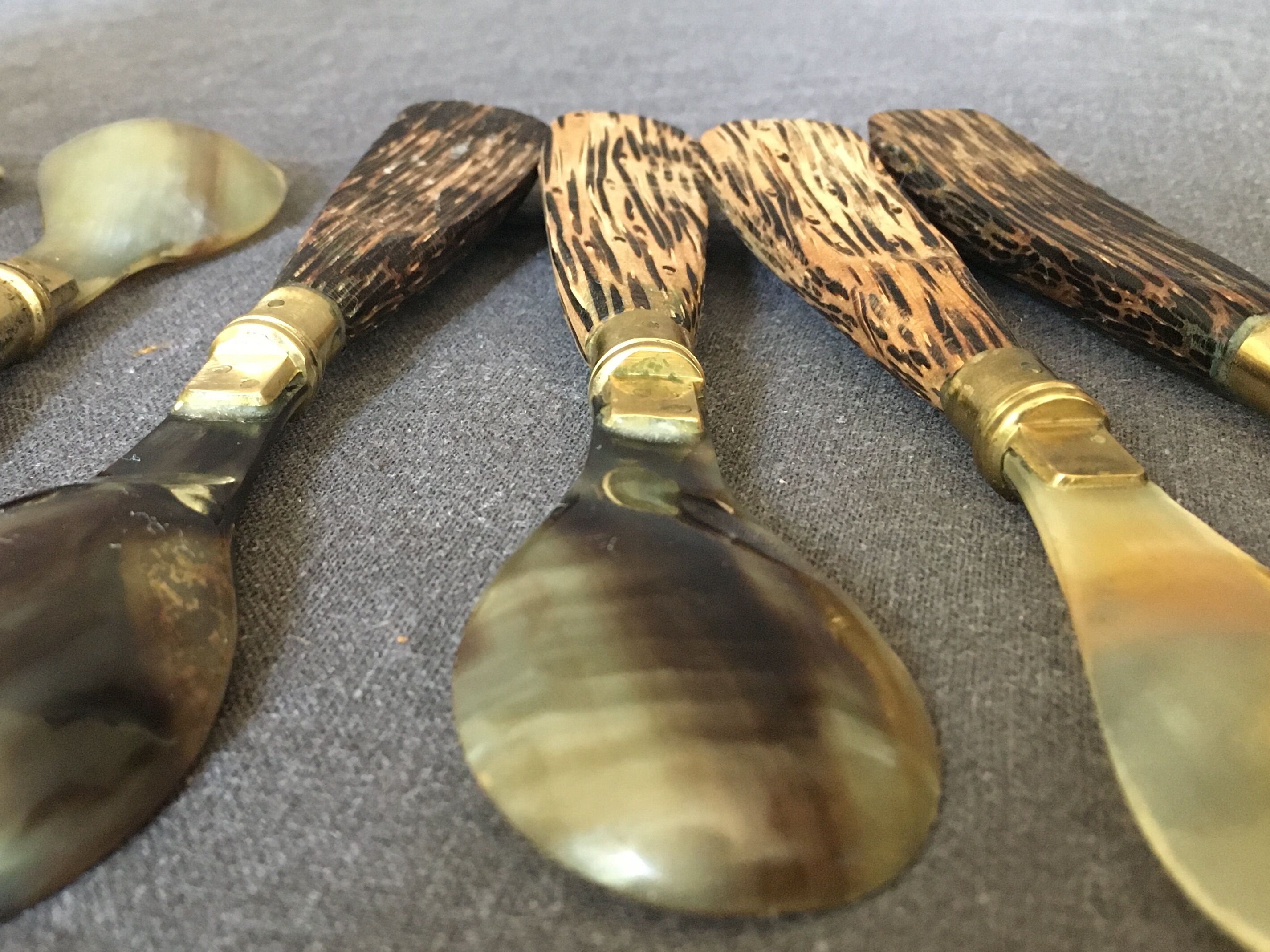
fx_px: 1504
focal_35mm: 41
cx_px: 493
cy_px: 533
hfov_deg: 45.5
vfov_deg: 35.1
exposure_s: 1/17
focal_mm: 4.15
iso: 250
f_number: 2.2
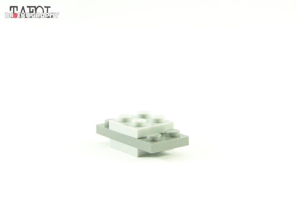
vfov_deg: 11.6
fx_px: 1095
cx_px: 148
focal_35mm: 128
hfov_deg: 15.4
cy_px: 111
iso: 400
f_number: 4
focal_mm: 21.2
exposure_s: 1/60
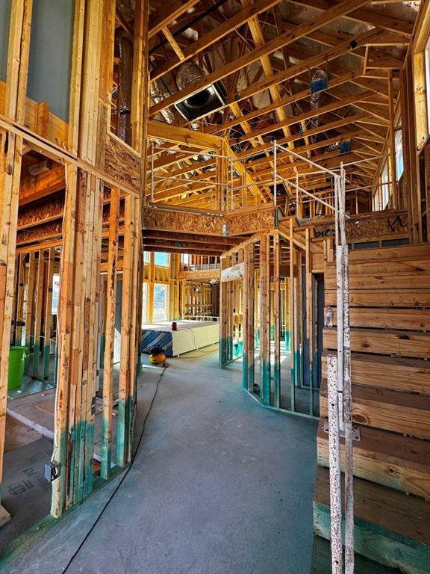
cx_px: 215
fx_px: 232
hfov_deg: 85.7
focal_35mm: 14
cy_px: 287
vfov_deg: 102.1
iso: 64
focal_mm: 2.22
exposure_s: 1/99
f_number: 2.2
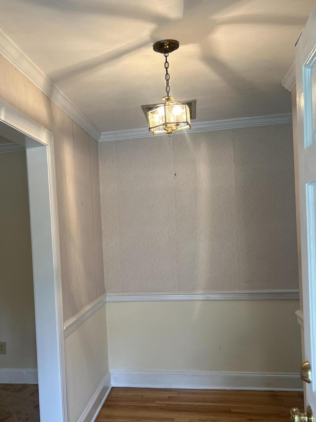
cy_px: 241
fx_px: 438
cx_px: 104
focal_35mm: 36
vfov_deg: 51.2
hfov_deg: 39.2
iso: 80
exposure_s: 1/60
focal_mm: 5.7
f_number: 1.5
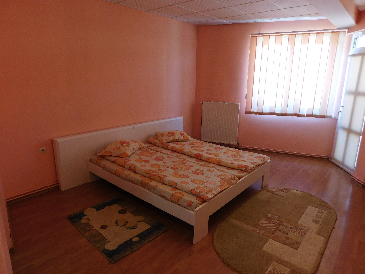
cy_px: 137
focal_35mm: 23
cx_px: 182
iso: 180
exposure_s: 1/30
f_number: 3
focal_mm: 4
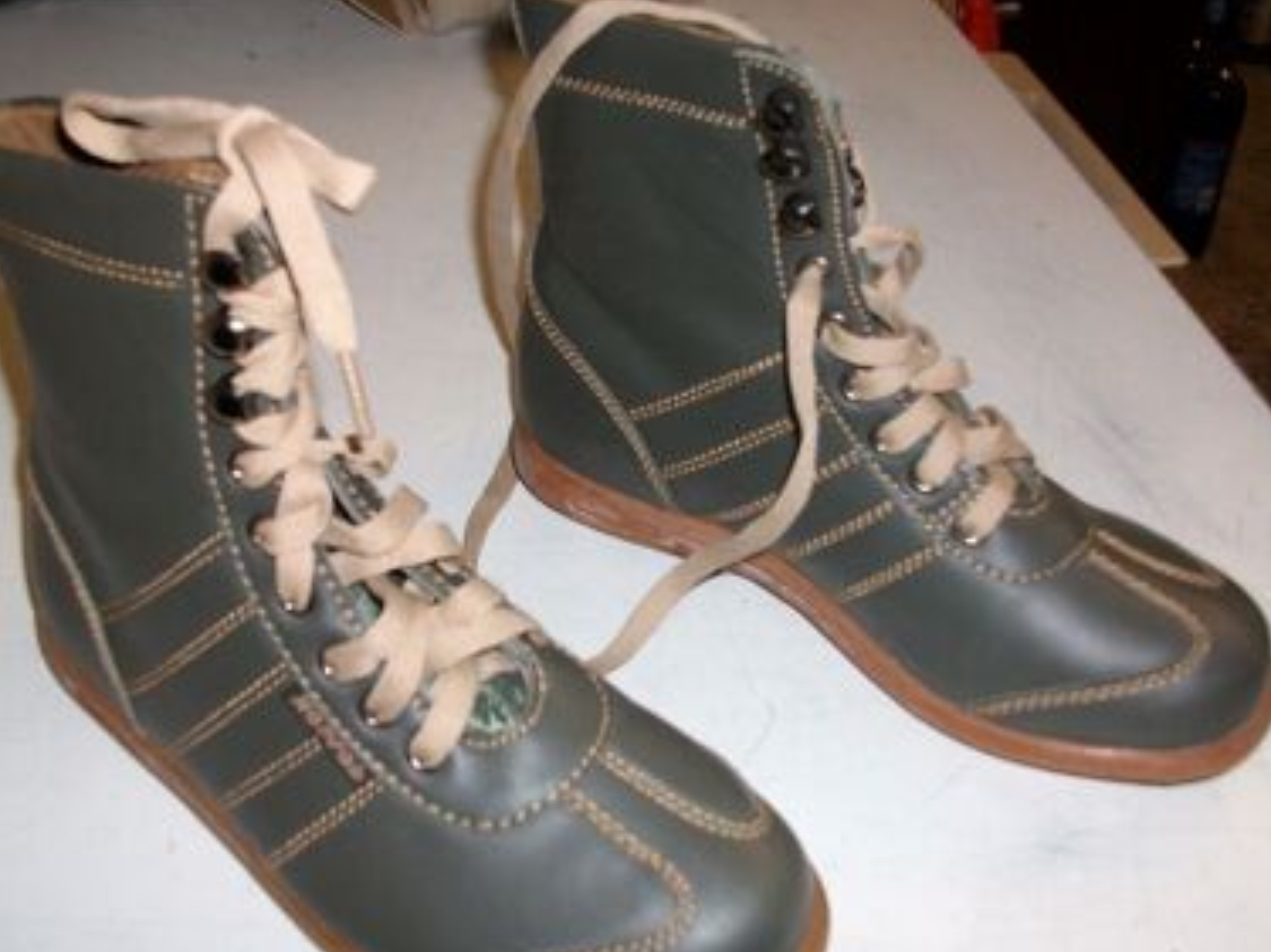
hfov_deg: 45.8
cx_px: 597
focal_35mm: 41
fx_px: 1505
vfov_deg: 35.1
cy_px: 542
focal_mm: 5.7
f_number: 2.9
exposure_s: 1/40
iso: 125
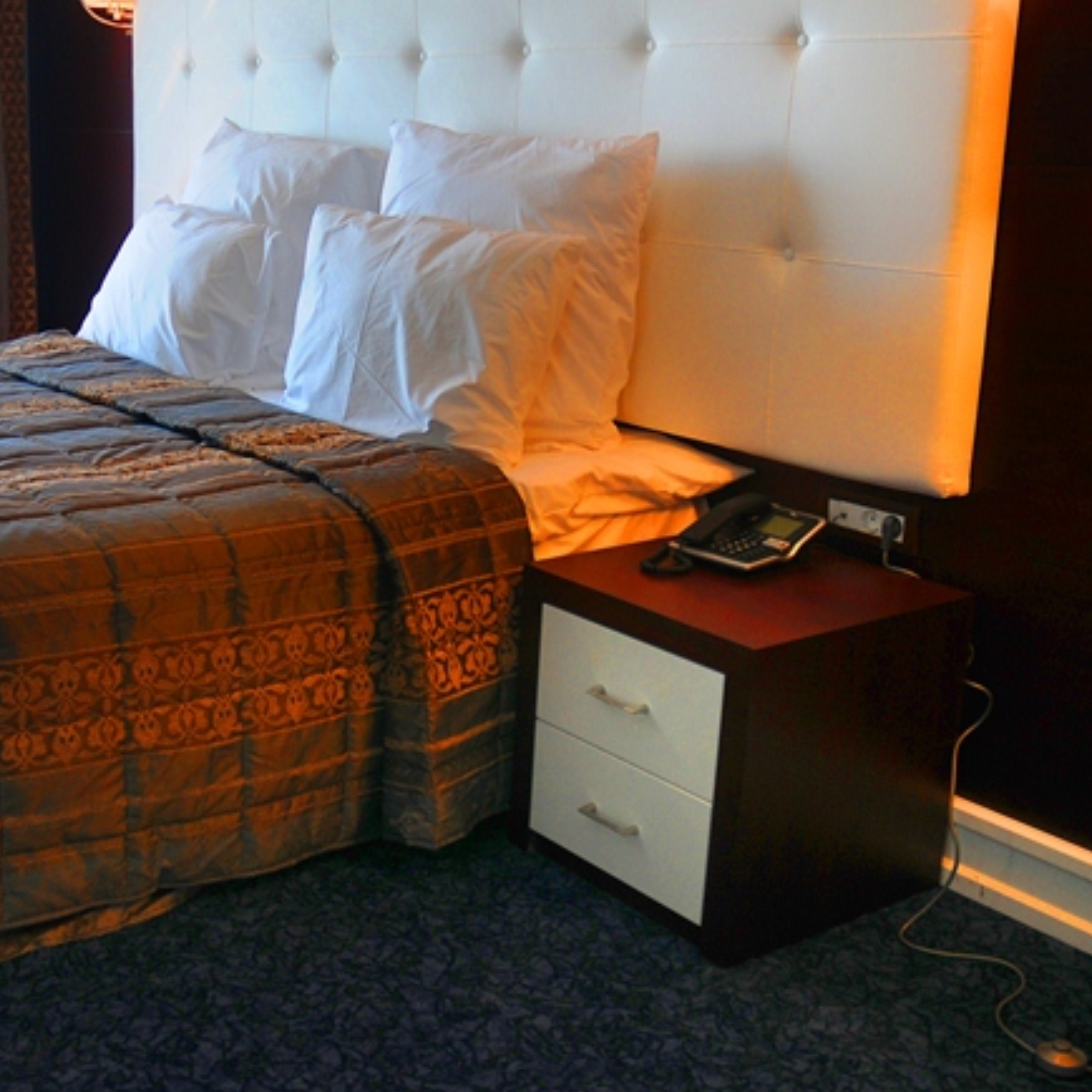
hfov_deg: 37.6
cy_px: 464
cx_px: 198
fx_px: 1535
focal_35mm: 43
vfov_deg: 39.1
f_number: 3.5
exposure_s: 1/40
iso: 250
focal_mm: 18
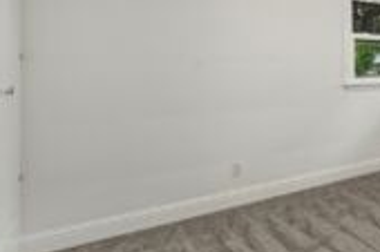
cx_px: 411
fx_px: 348
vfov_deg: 38.9
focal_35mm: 33
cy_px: 66
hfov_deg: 44.6
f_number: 9
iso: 400
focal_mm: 14
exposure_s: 1/80
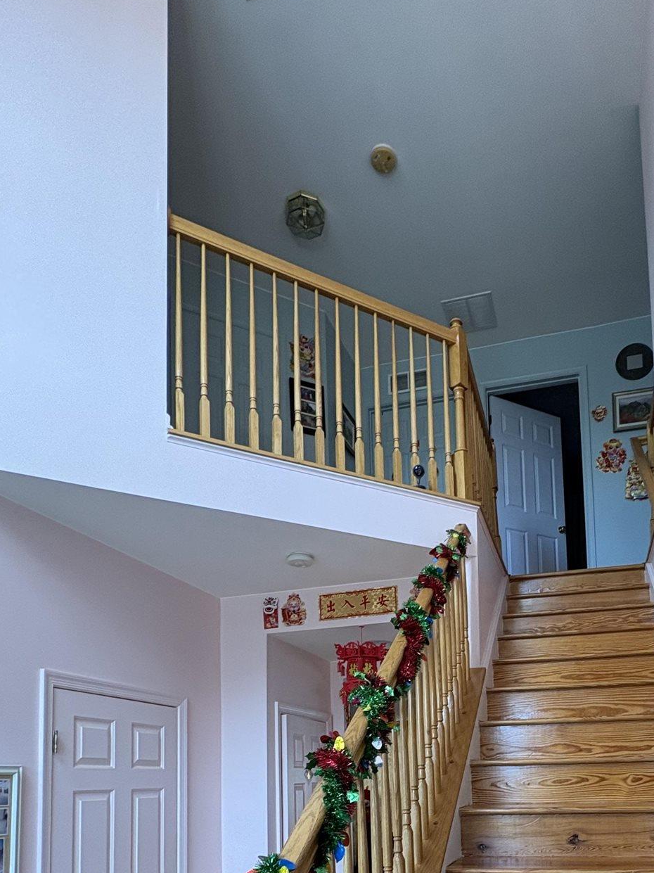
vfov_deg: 60.3
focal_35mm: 26
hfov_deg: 52.0
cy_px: 732
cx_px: 437
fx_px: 655
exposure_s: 1/60
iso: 200
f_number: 2.2
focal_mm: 2.22
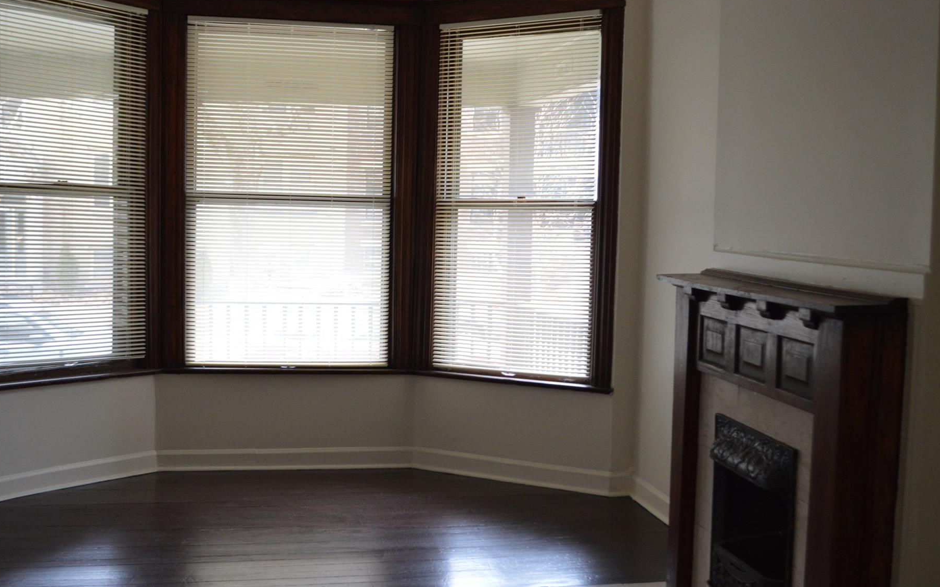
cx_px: 426
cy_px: 280
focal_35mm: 45
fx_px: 1153
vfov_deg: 28.6
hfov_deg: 44.3
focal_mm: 26
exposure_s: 1/60
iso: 1000
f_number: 4.2
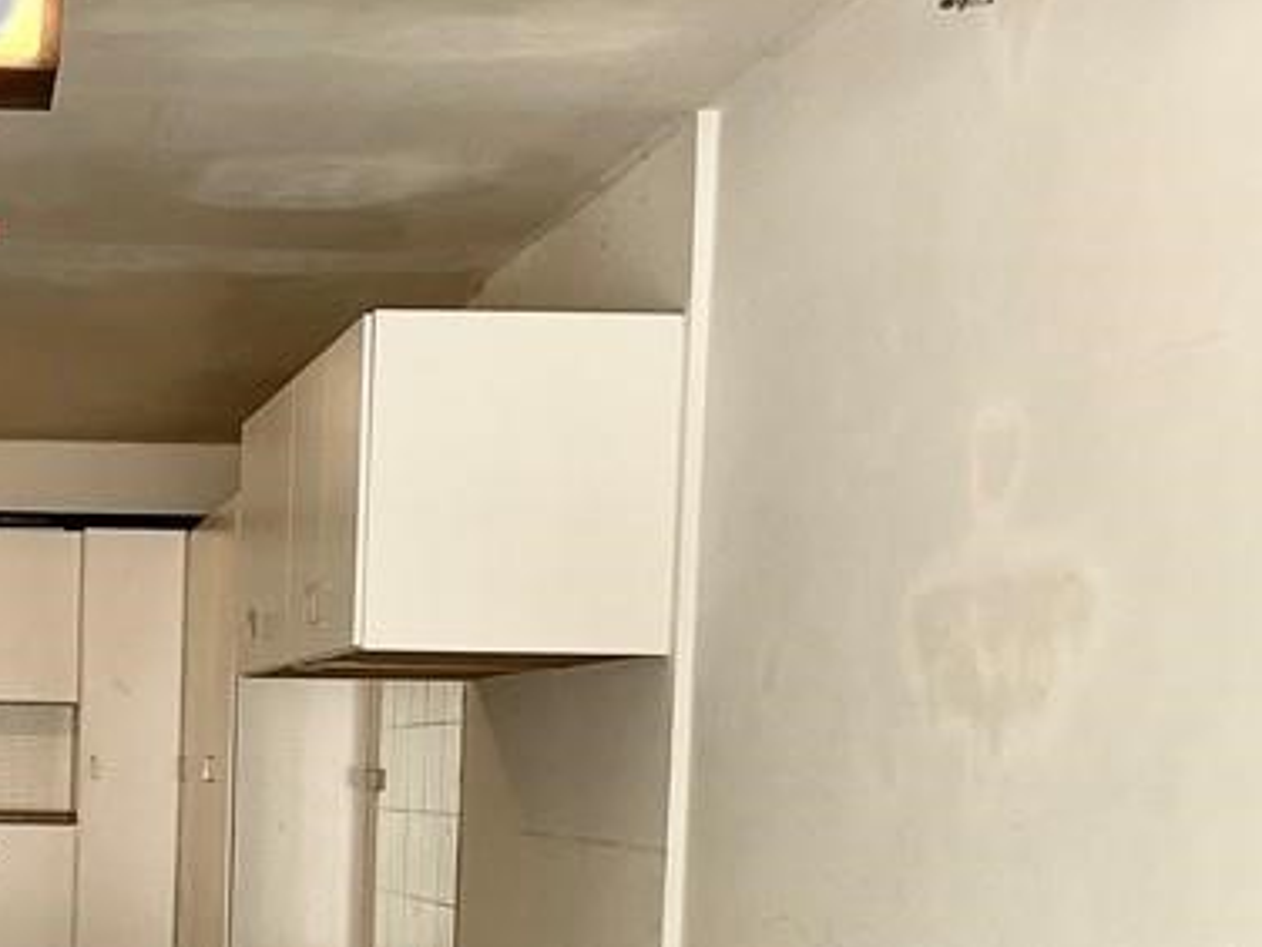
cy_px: 890
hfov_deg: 23.2
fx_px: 2880
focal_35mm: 79
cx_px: -124
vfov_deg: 18.3
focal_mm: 3
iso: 40
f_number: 1.8
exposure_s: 1/60
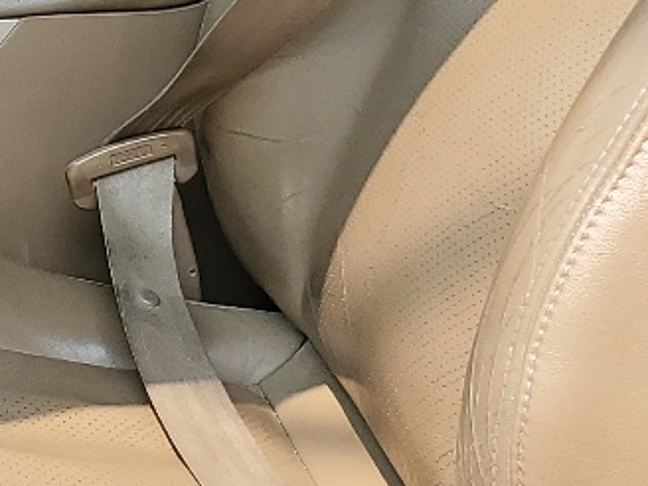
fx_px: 2377
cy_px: 115
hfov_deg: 15.4
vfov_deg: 11.6
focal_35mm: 127
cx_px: 89
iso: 50
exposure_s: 1/1000
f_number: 1.5
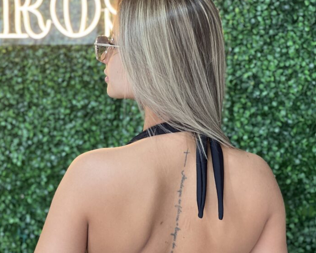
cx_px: 157
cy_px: 171
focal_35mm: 101
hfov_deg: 19.0
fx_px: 945
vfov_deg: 15.2
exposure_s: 1/60
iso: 160
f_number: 2.8
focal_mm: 9
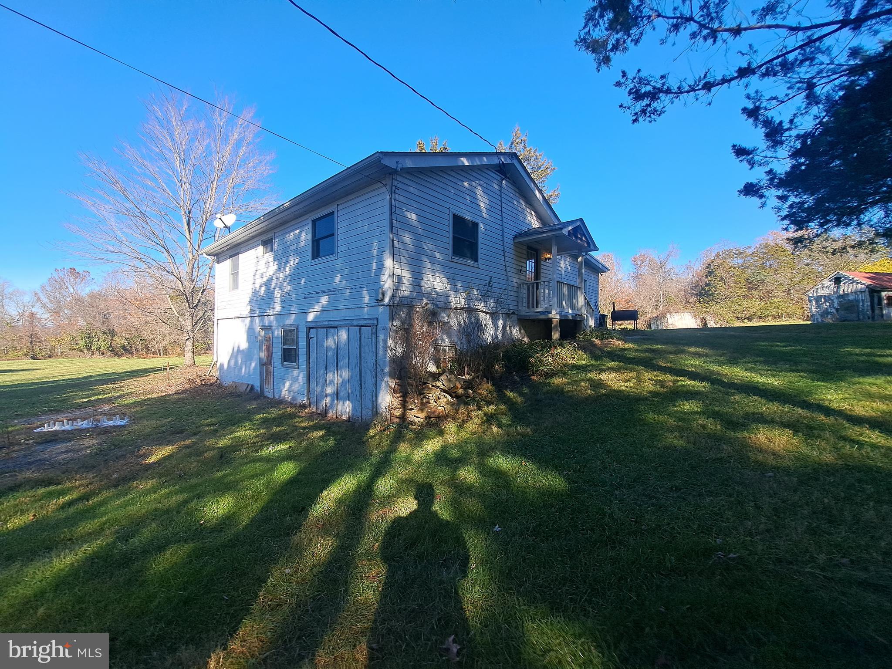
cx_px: 446
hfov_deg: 106.2
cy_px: 334
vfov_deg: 89.9
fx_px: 335
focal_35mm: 13
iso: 50
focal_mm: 1.74
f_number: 2.2
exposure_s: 1/683
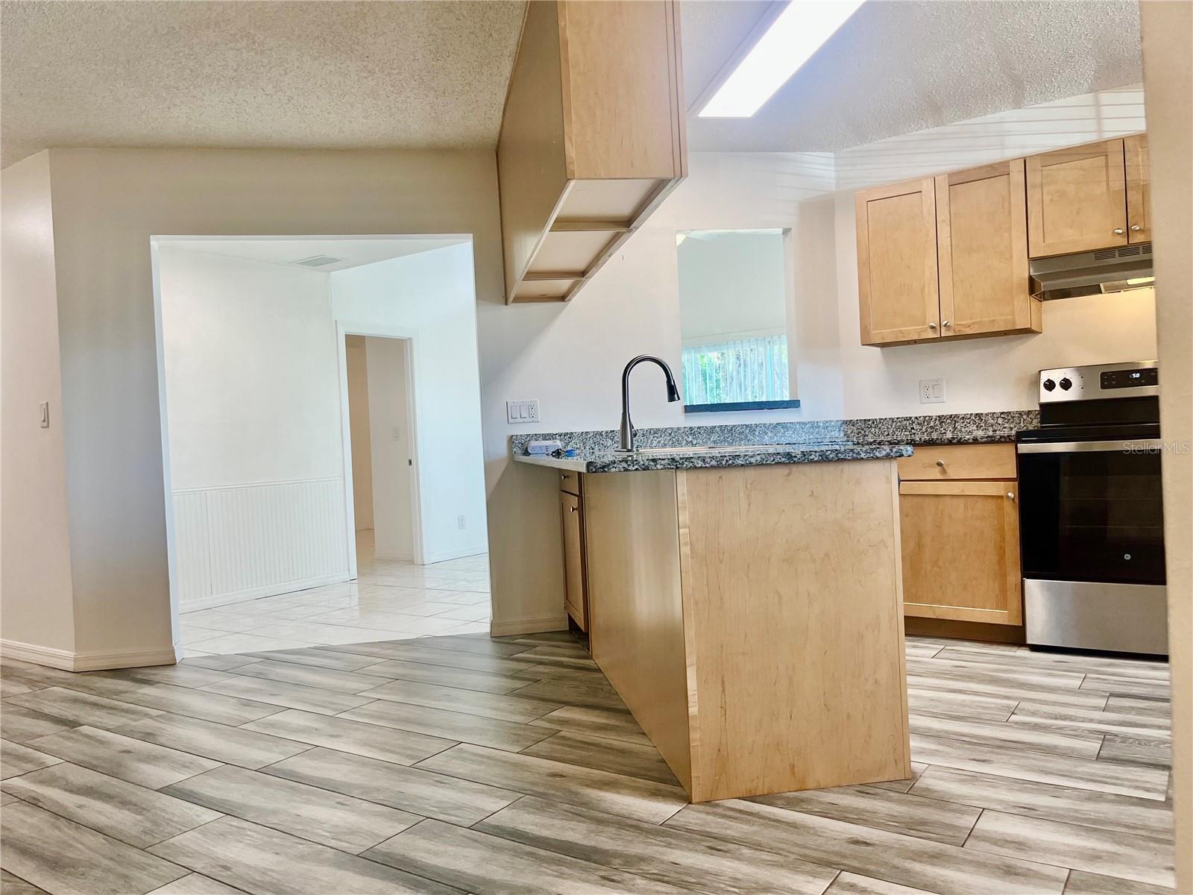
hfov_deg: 67.3
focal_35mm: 26
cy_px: 448
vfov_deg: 53.1
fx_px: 896
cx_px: 596
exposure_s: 1/120
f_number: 1.6
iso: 80
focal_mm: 5.1
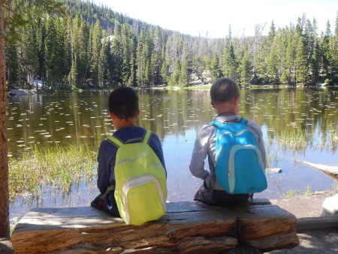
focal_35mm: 36
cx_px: 169
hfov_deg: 51.3
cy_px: 127
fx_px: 352
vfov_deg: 39.7
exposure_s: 1/200
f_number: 4
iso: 125
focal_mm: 6.5
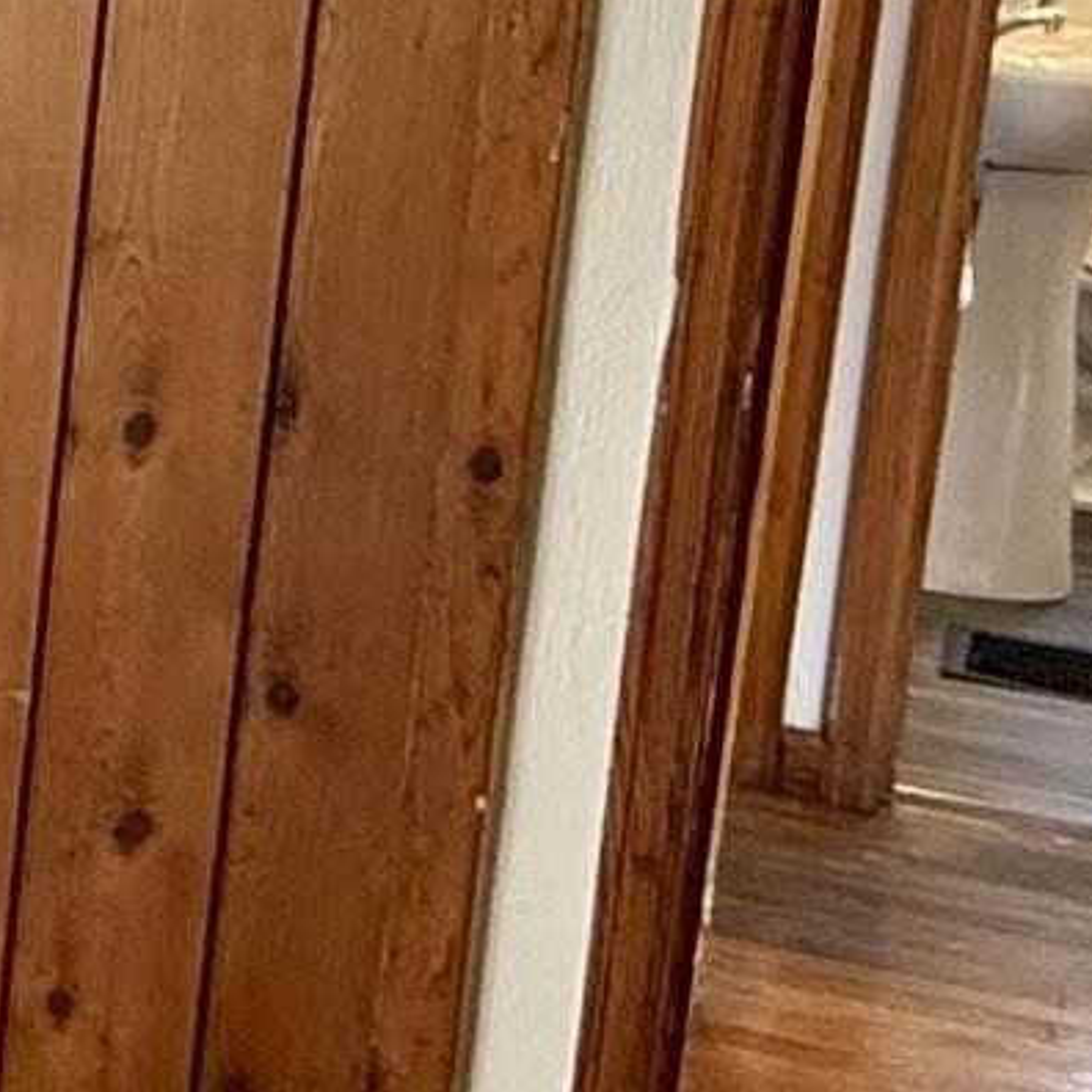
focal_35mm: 96
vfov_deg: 18.0
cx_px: -1095
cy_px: 234
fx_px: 3426
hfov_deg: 14.8
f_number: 2.2
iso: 250
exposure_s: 1/60
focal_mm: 2.22
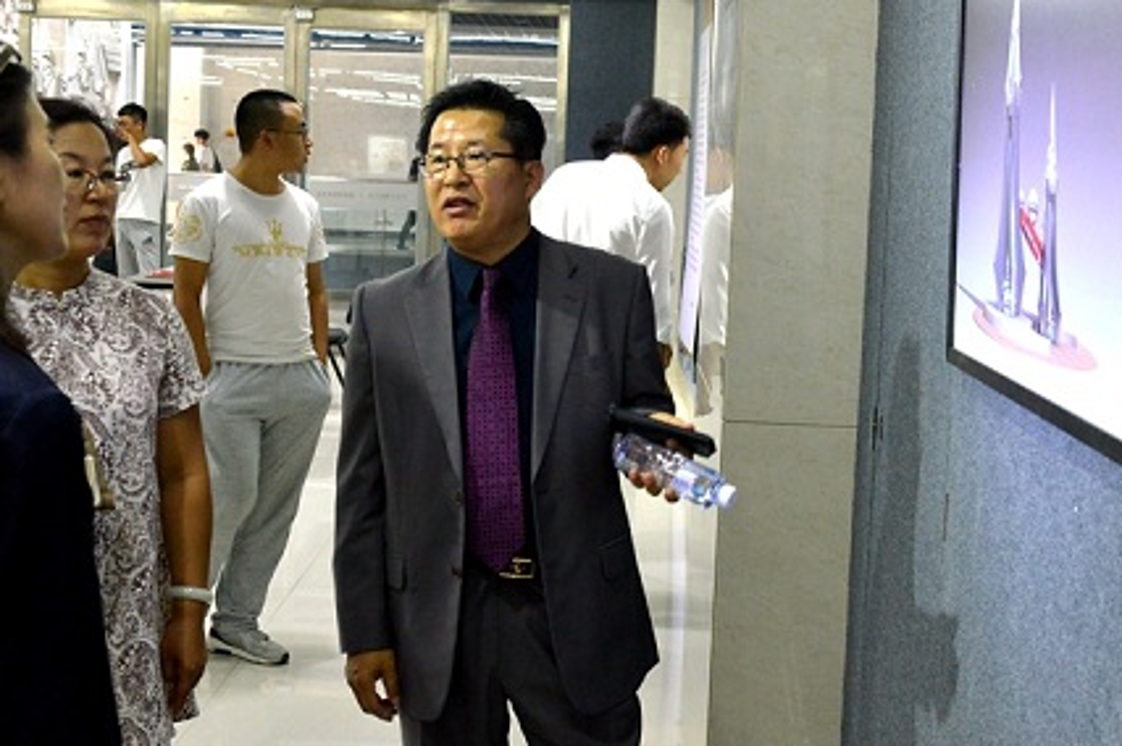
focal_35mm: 45
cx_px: 452
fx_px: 1401
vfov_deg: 29.6
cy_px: 260
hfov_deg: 43.4
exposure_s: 1/125
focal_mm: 32
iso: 4000
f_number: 5.6
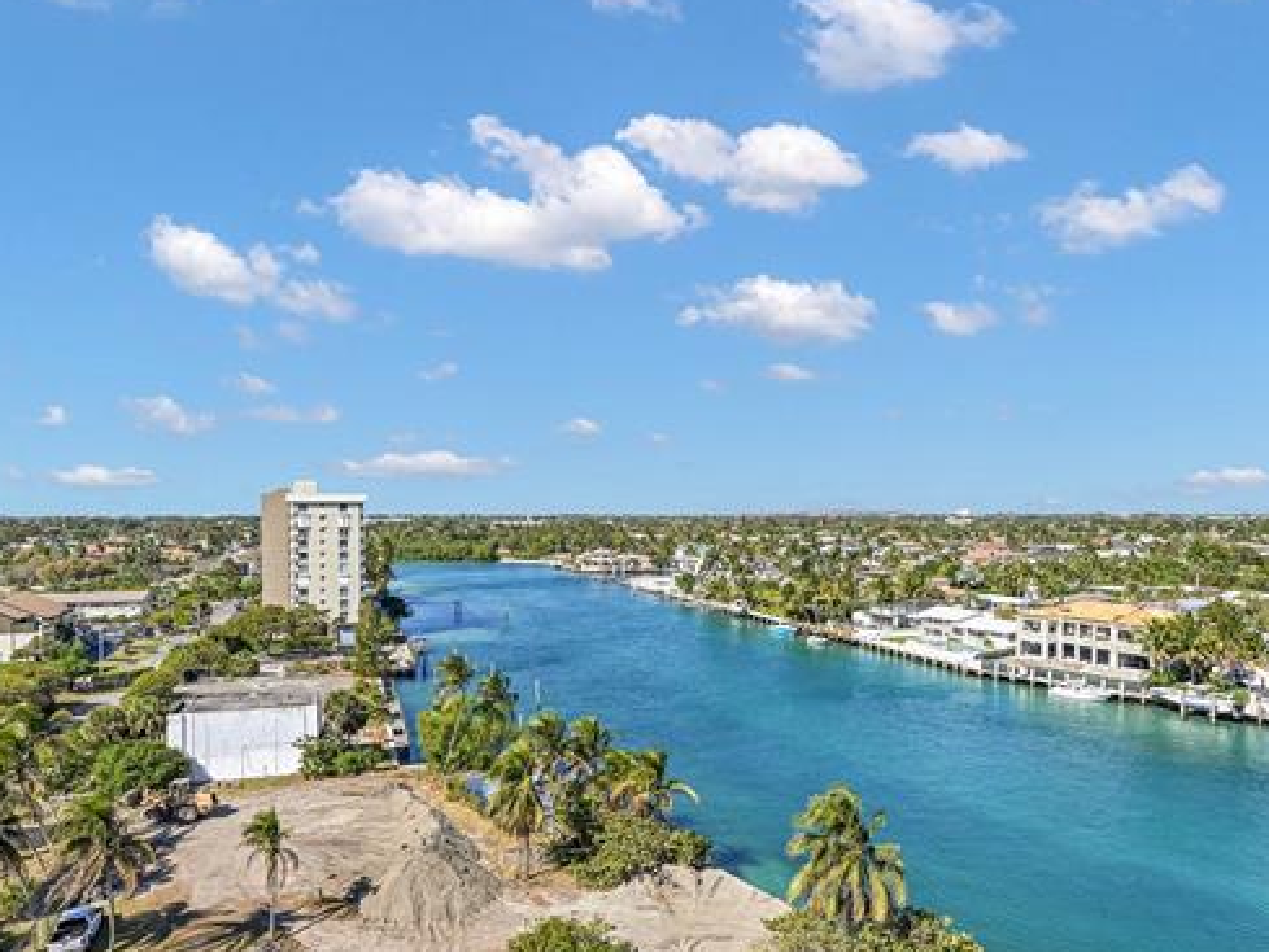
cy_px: 530
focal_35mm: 22
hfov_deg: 76.4
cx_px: 654
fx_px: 807
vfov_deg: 60.9
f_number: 9
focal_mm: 14
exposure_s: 1/60
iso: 40
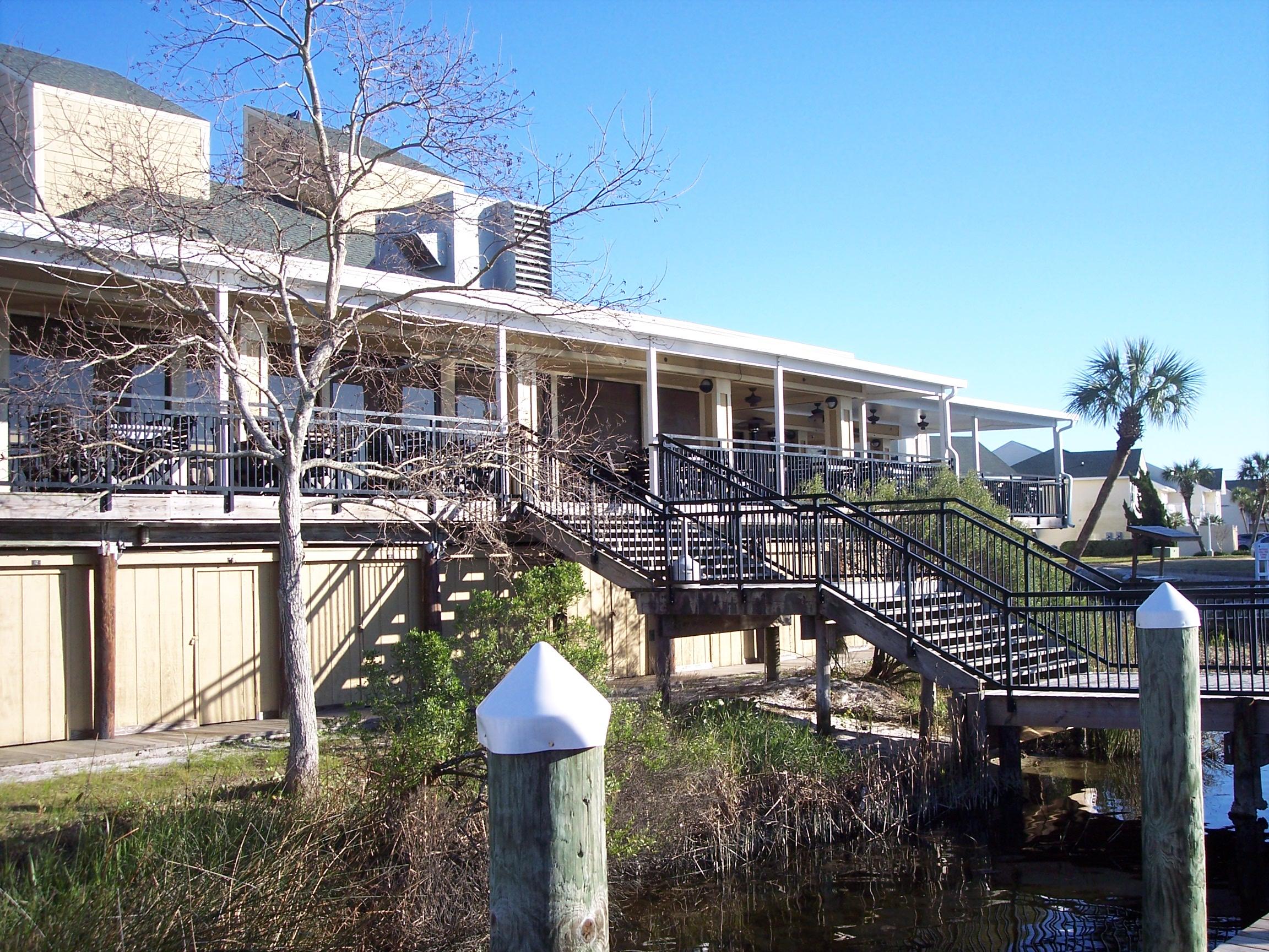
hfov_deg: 47.9
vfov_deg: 36.8
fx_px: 1430
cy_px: 476
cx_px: 634
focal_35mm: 39
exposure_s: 1/250
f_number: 3.4
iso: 100
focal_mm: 8
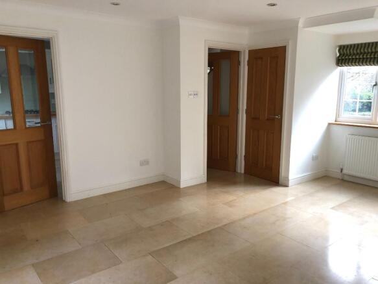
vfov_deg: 49.7
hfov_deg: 63.5
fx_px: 306
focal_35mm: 28
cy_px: 142
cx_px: 189
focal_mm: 4
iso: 32
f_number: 1.8
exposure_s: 1/25
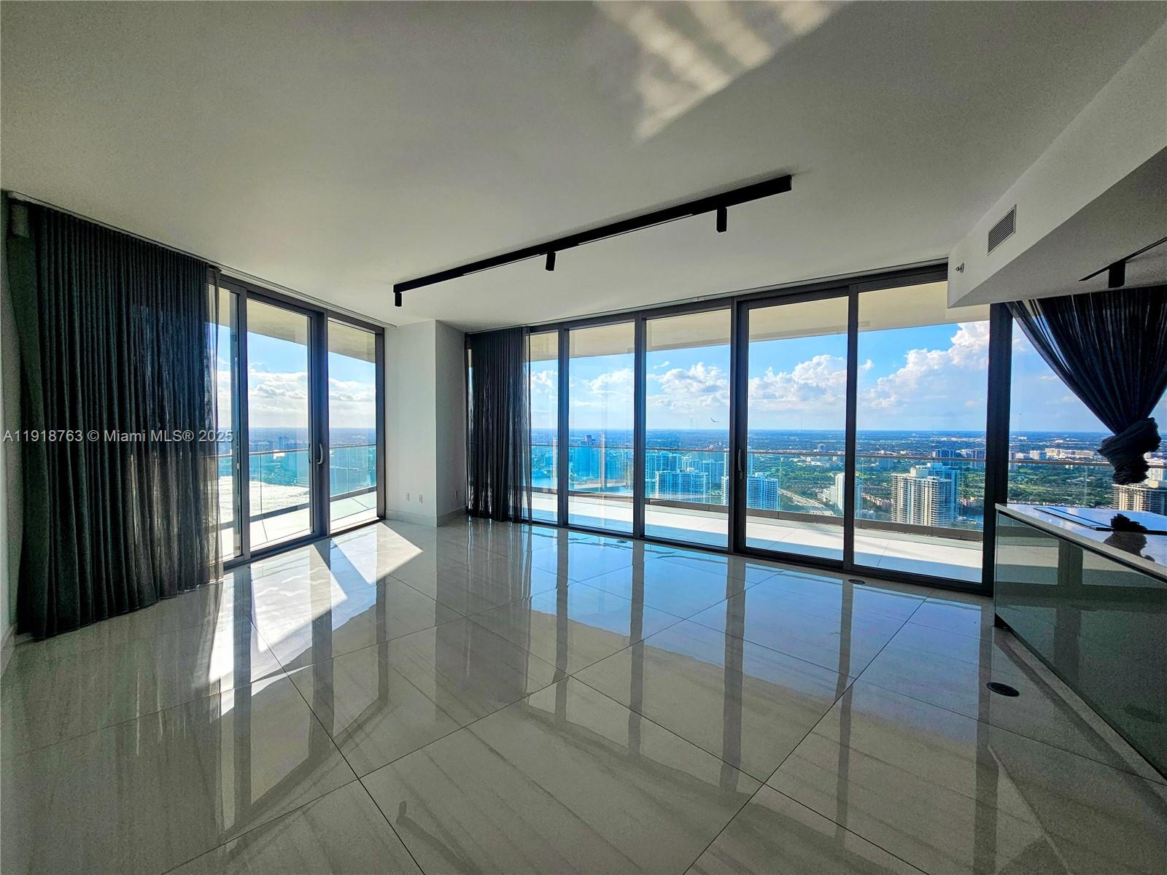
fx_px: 438
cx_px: 584
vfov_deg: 89.9
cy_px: 438
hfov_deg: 106.2
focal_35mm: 13
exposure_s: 1/734
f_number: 2.2
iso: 50
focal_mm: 2.2
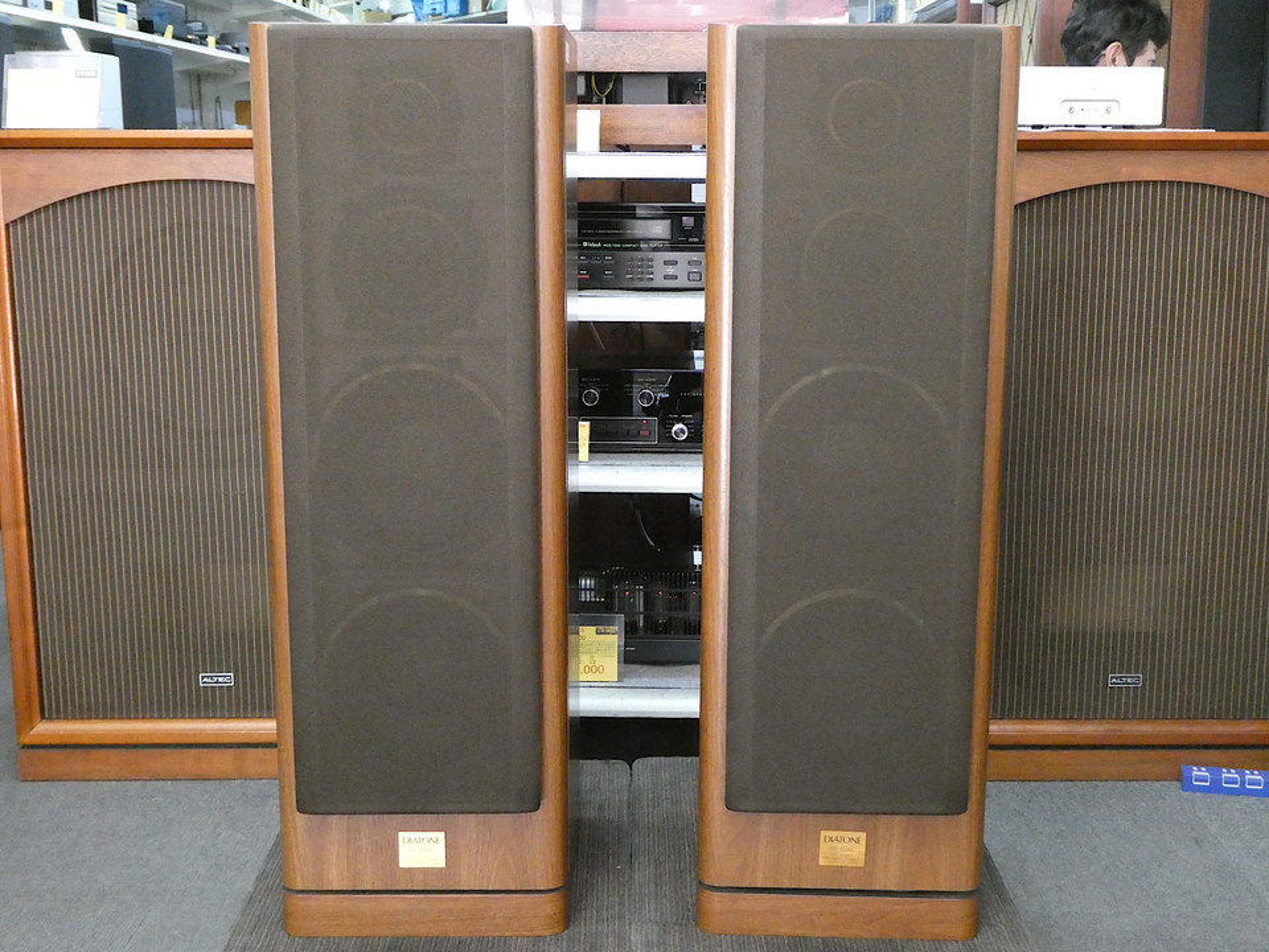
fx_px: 1613
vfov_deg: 32.9
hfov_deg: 42.9
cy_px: 476
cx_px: 634
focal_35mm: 44
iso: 1600
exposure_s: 1/50
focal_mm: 7.8
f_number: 3.9
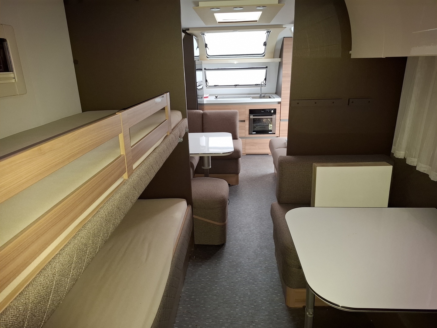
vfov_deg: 58.9
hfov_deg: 73.9
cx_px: 218
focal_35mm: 23
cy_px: 164
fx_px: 290
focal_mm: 5.54
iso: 320
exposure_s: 1/33
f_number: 1.8
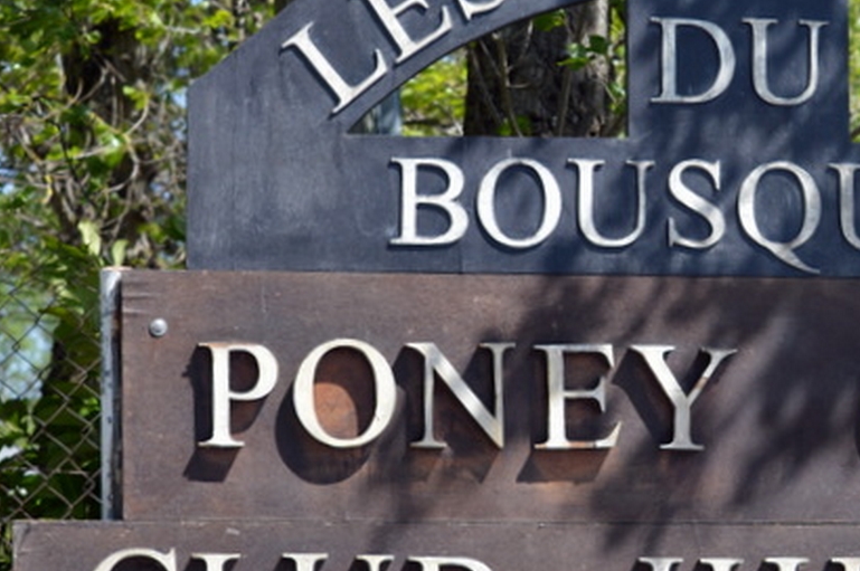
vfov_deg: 8.5
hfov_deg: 12.7
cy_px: 297
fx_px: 3841
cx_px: 753
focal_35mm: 161
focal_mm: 55
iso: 100
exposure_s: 1/160
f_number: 6.3
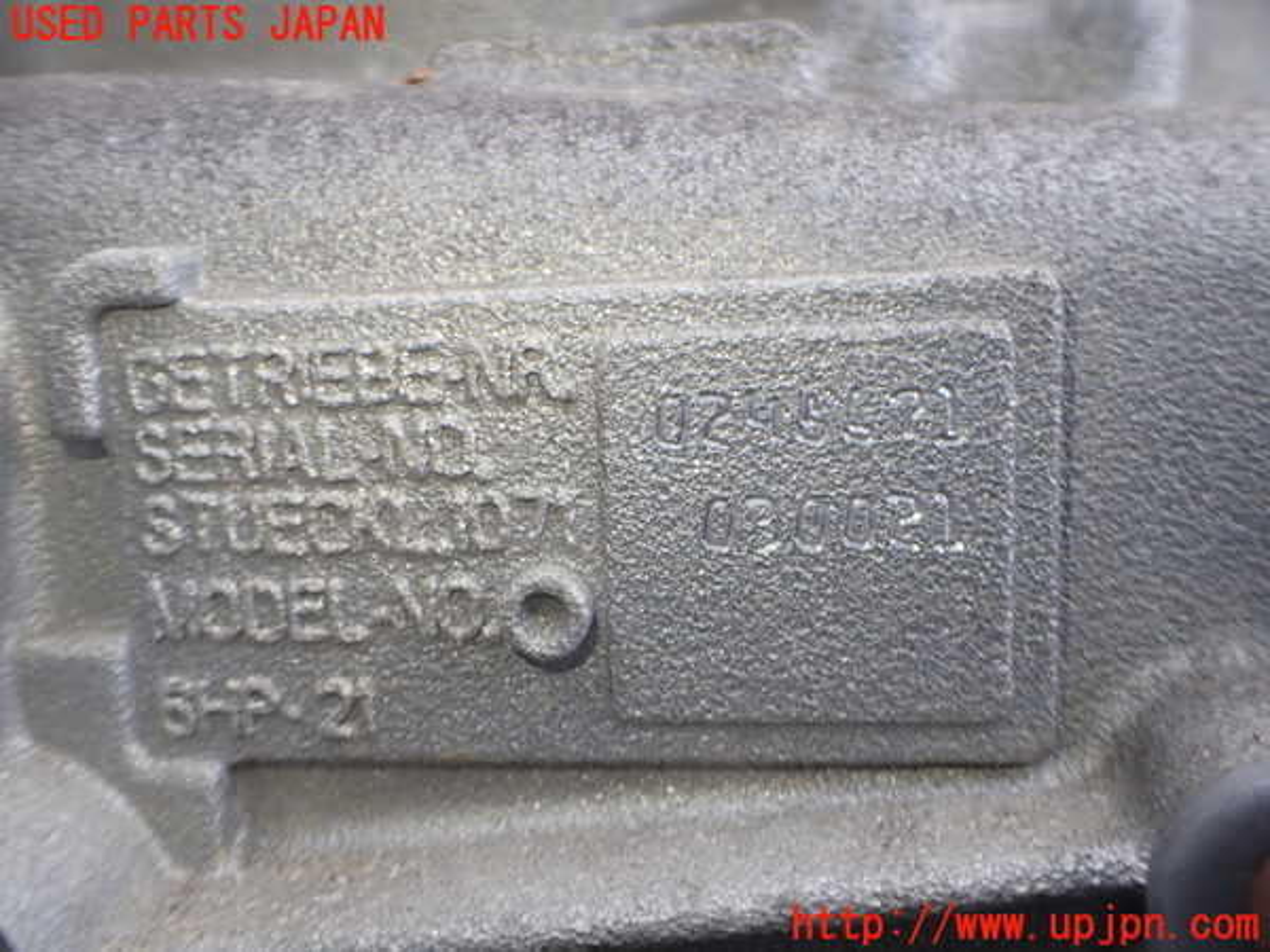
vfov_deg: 46.8
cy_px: 476
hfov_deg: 60.0
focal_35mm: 30
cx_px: 635
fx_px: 1101
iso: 100
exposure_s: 1/160
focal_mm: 5.4
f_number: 2.3
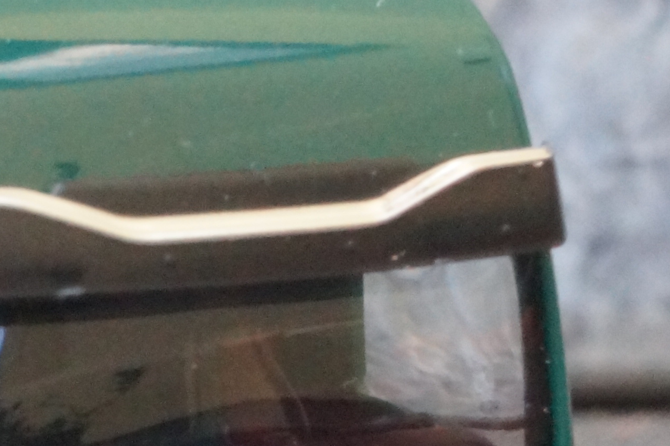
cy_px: 537
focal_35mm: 224
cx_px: -480
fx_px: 4170
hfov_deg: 8.9
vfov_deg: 6.1
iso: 3200
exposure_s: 1/30
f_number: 22
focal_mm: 35
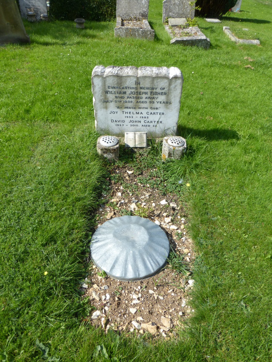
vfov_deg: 67.3
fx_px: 272
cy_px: 181
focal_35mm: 26
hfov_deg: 53.1
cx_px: 136
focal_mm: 4.4
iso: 100
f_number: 4
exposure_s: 1/500
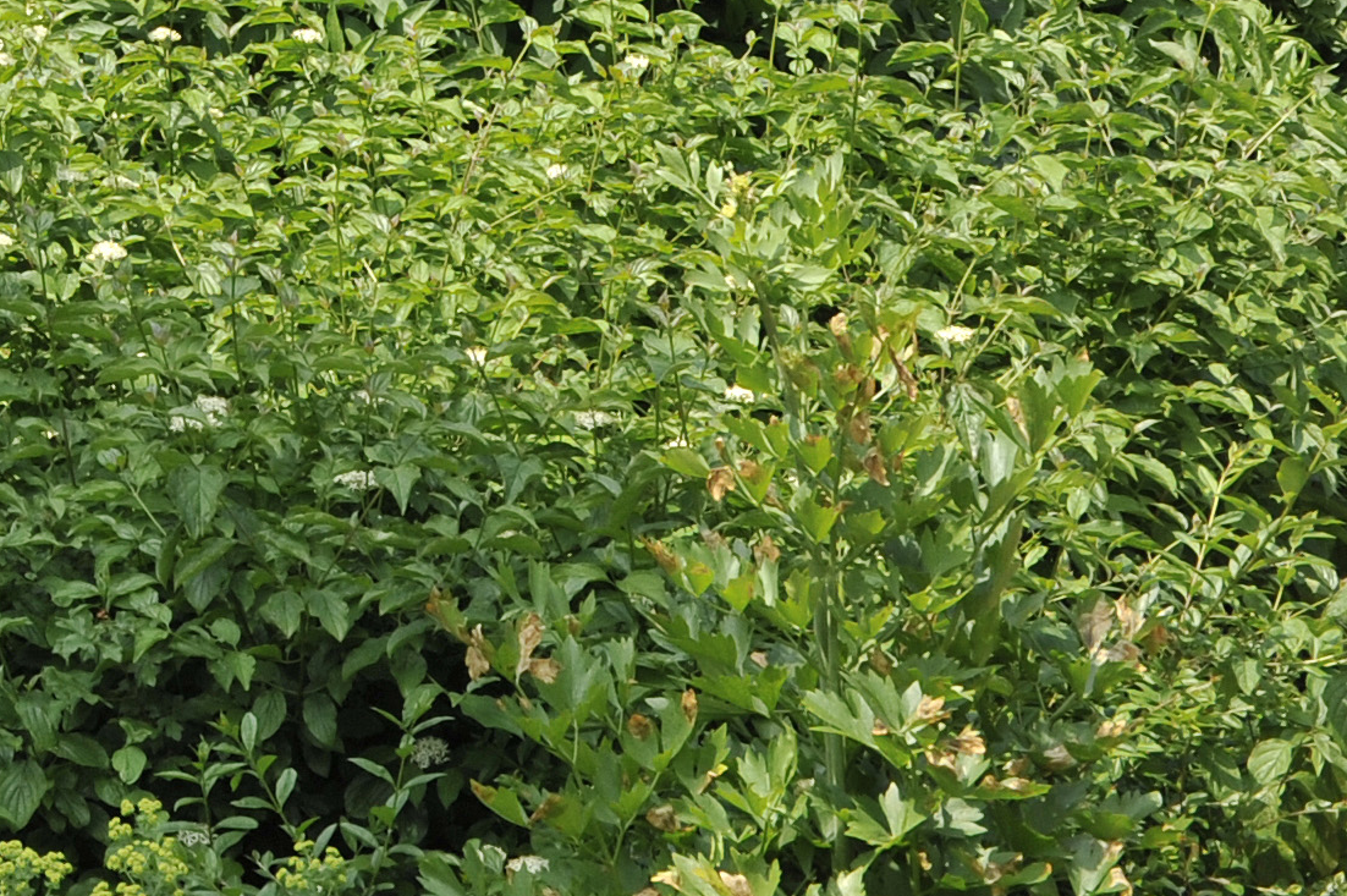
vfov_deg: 11.3
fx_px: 4187
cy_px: -719
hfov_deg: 16.3
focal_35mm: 112
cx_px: -814
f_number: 11
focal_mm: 29
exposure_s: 1/500
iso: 640
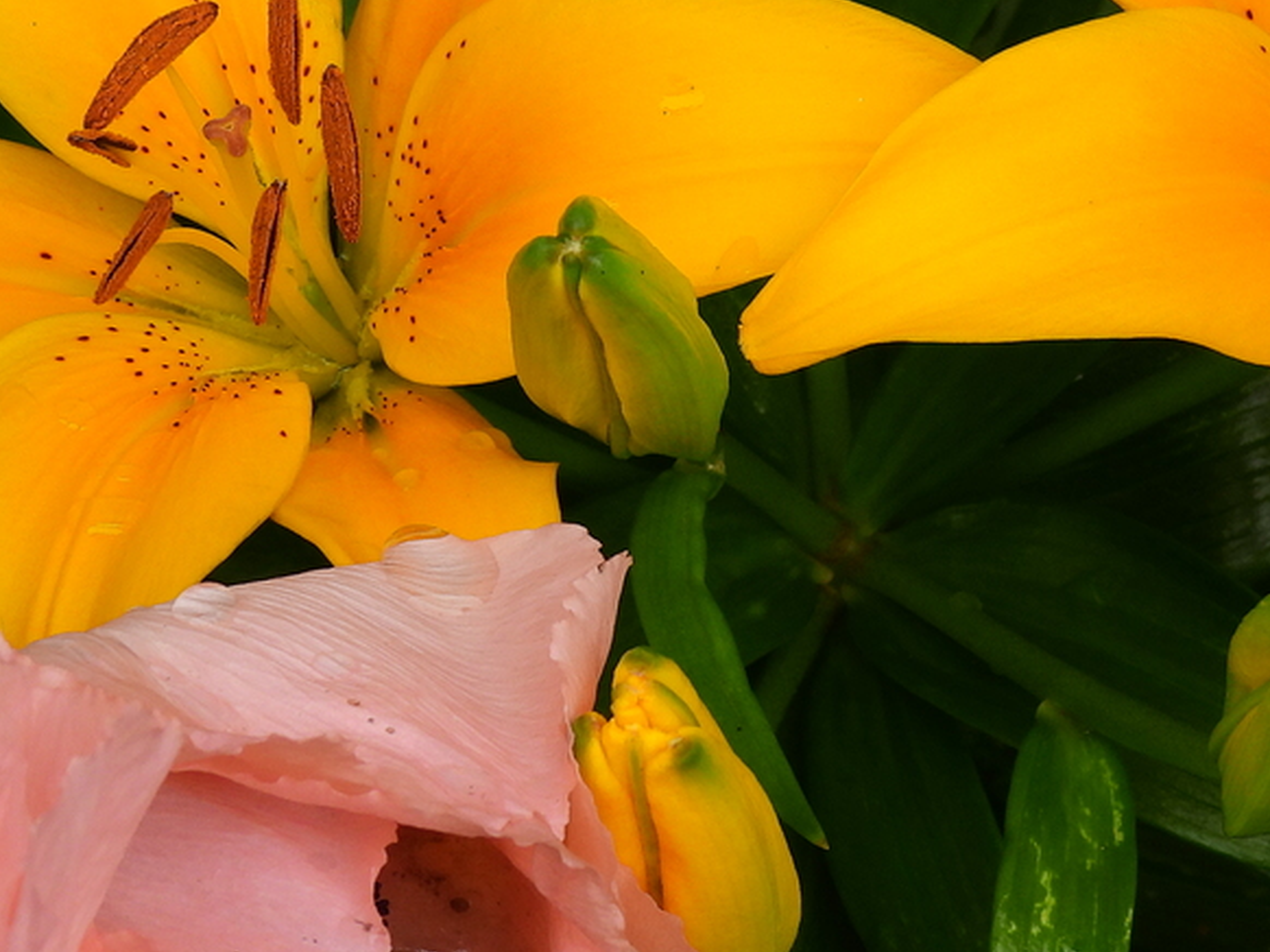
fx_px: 10892
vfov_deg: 5.0
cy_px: 186
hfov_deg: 6.7
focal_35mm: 297
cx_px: 663
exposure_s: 1/250
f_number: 4
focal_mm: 24.1
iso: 100
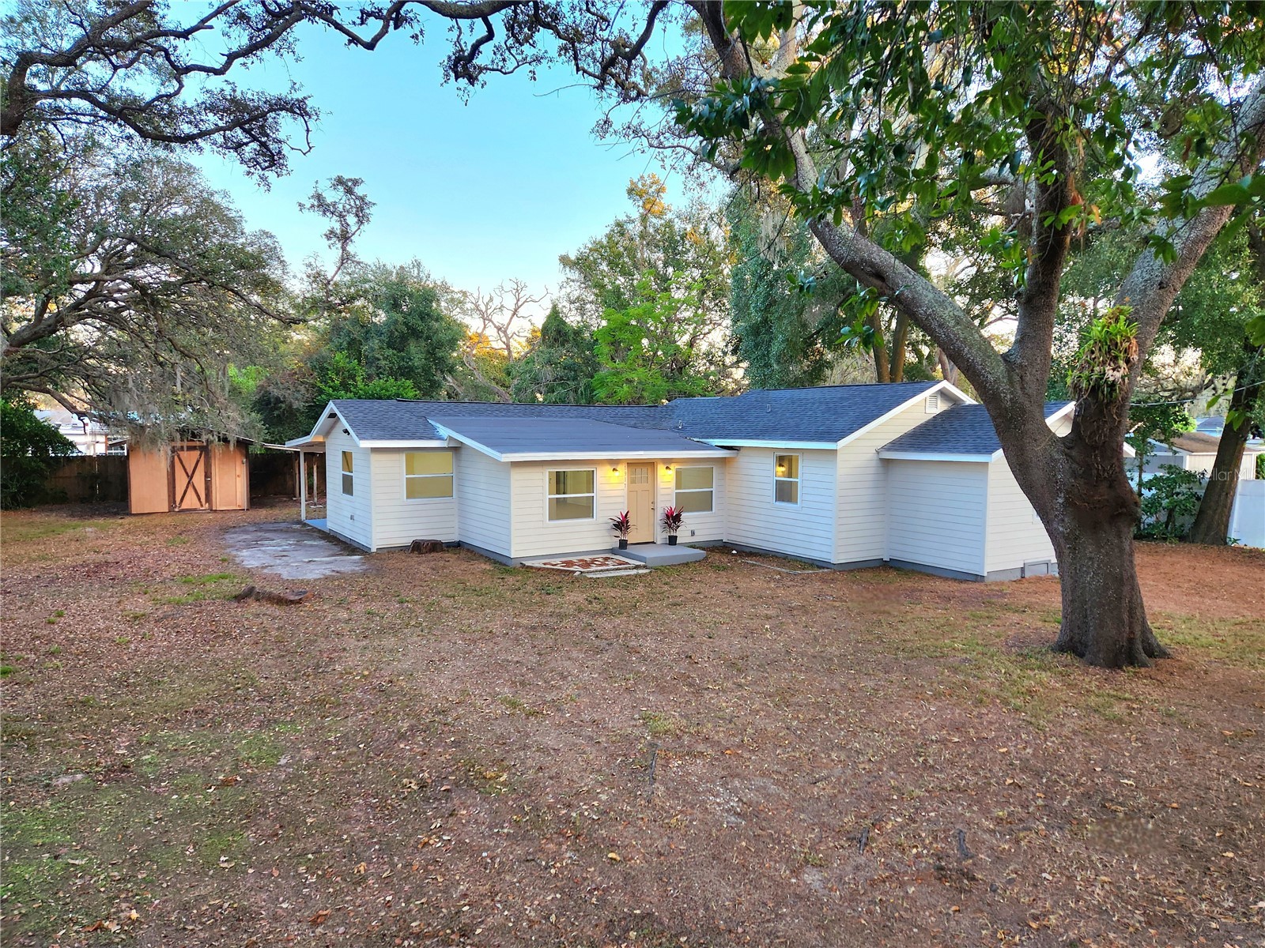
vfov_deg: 58.9
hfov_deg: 73.9
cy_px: 474
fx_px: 841
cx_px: 632
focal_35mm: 23
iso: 160
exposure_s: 1/182
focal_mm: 5.4
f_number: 1.8
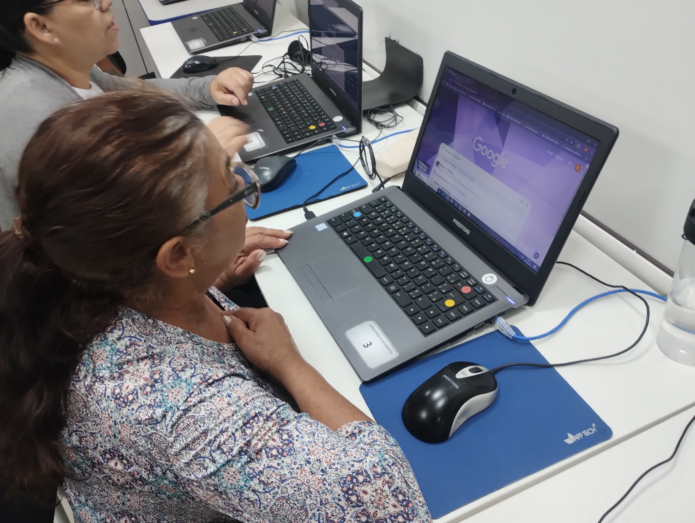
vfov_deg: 49.9
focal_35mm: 28
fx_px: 563
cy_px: 262
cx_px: 348
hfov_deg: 63.4
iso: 216
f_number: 1.8
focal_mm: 4.27
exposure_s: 1/30
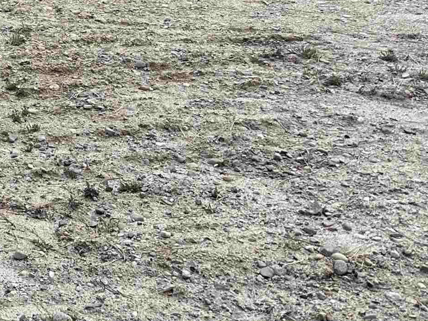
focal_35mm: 79
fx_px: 977
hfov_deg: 20.3
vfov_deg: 16.9
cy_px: -157
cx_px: -255
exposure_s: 1/282
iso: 80
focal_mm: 6.86
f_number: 1.78
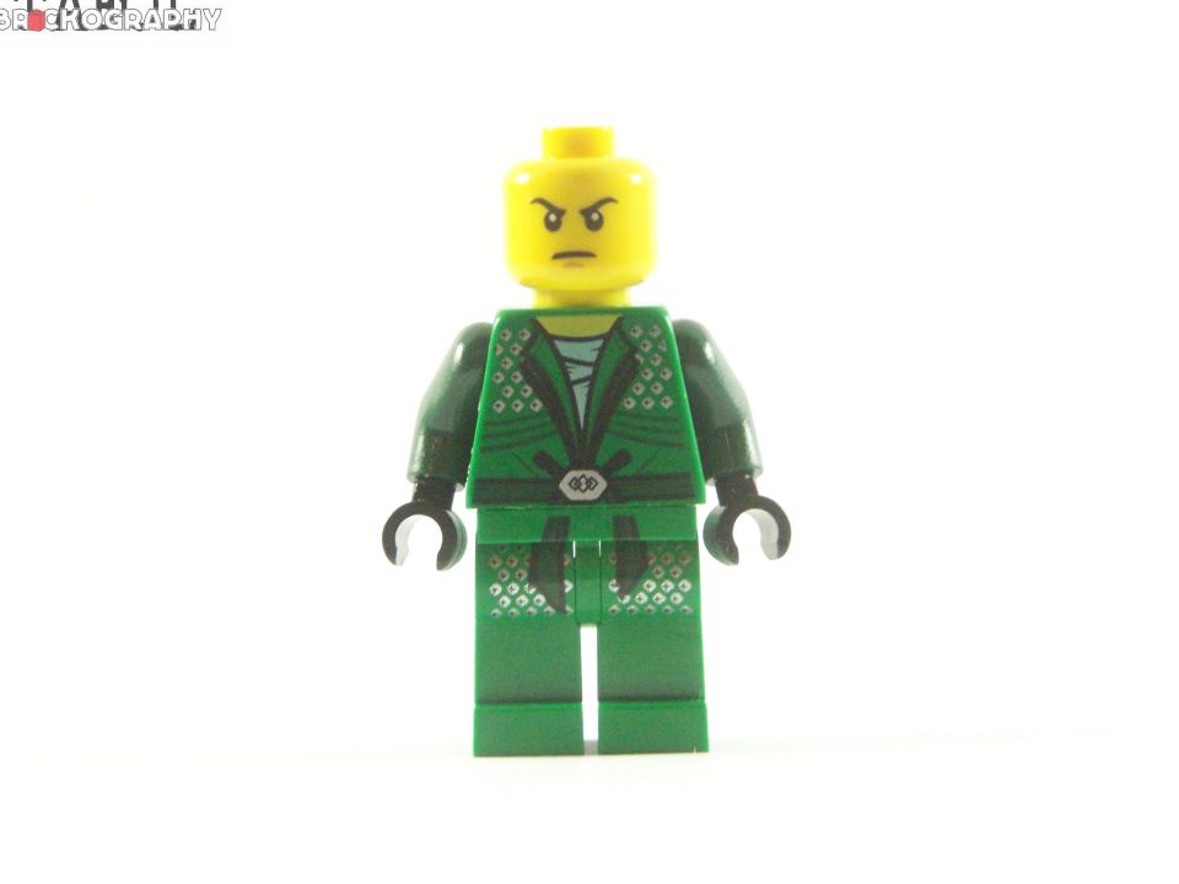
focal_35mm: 112
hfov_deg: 17.6
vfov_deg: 13.2
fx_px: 3815
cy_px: 426
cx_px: 601
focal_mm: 17.5
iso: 400
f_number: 4
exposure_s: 1/60
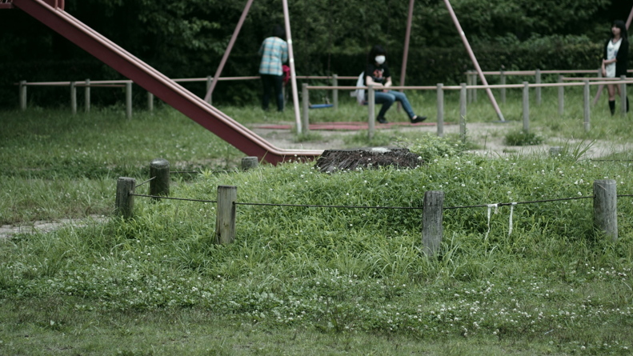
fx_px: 2383
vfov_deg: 8.5
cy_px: 103
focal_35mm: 142
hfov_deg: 15.1
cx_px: 301
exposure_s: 1/800
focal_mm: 70
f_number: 2.4
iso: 100
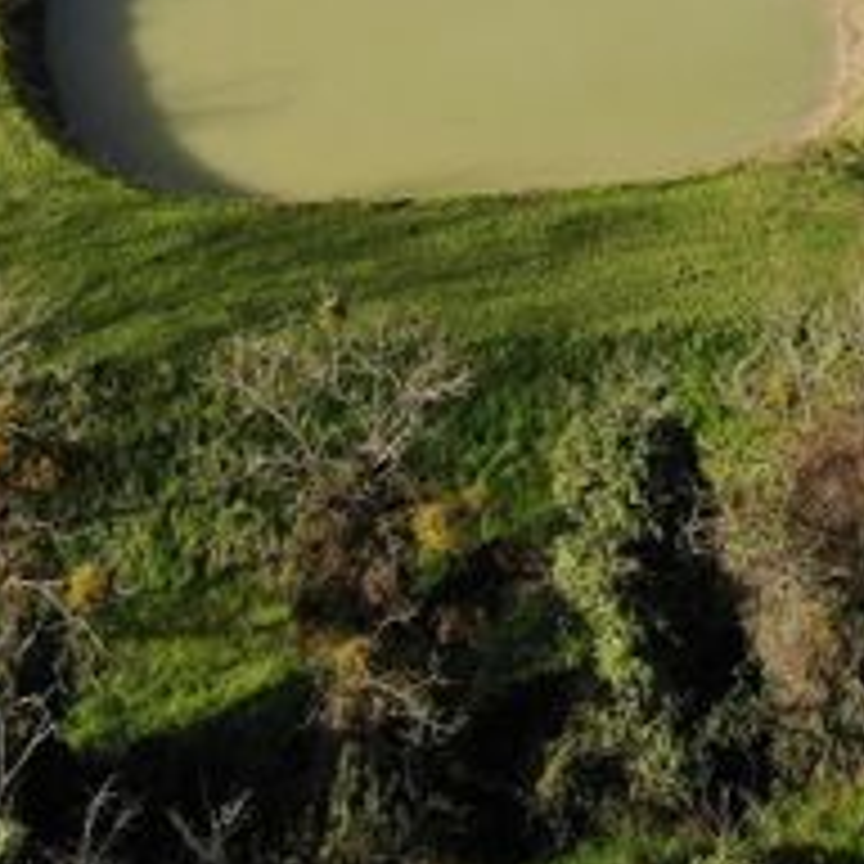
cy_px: -279
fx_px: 2203
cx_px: 659
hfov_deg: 22.0
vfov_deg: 20.2
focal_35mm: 78
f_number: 2.8
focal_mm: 4.5
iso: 100
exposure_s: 1/543
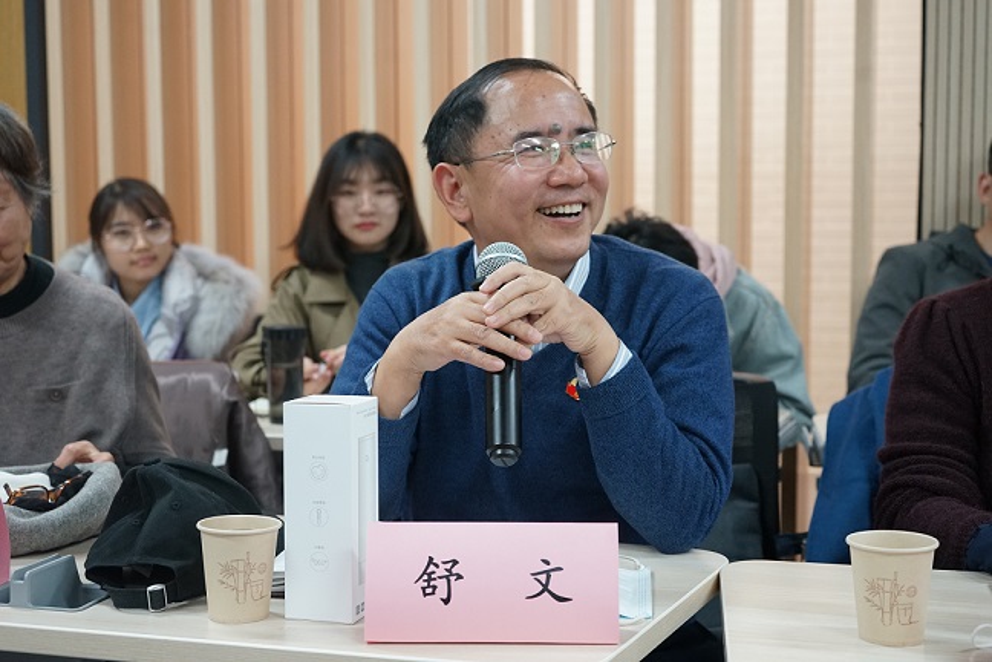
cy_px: 331
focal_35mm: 48
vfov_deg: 28.1
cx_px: 496
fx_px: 1323
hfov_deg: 41.1
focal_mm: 48
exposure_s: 1/80
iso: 2000
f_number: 4.5
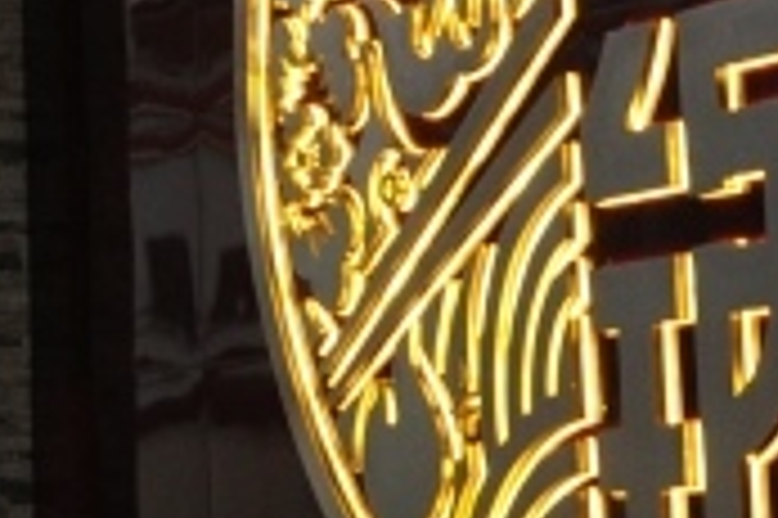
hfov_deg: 10.6
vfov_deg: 7.3
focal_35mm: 186
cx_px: -490
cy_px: -9
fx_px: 4015
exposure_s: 1/15
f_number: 6.7
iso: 560
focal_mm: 21
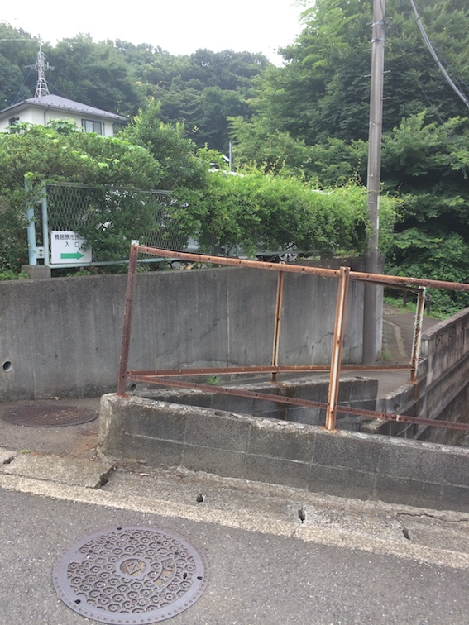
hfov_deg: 48.2
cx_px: 234
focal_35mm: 29
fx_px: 524
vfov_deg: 61.7
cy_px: 312
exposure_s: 1/158
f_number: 2.2
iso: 32
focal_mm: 4.15
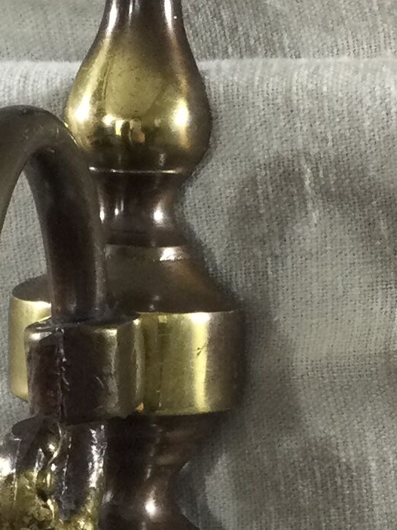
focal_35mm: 144
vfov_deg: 13.6
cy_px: 466
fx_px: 2203
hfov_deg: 10.2
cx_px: -40
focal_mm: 3.3
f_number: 2.4
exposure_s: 1/33
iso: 40
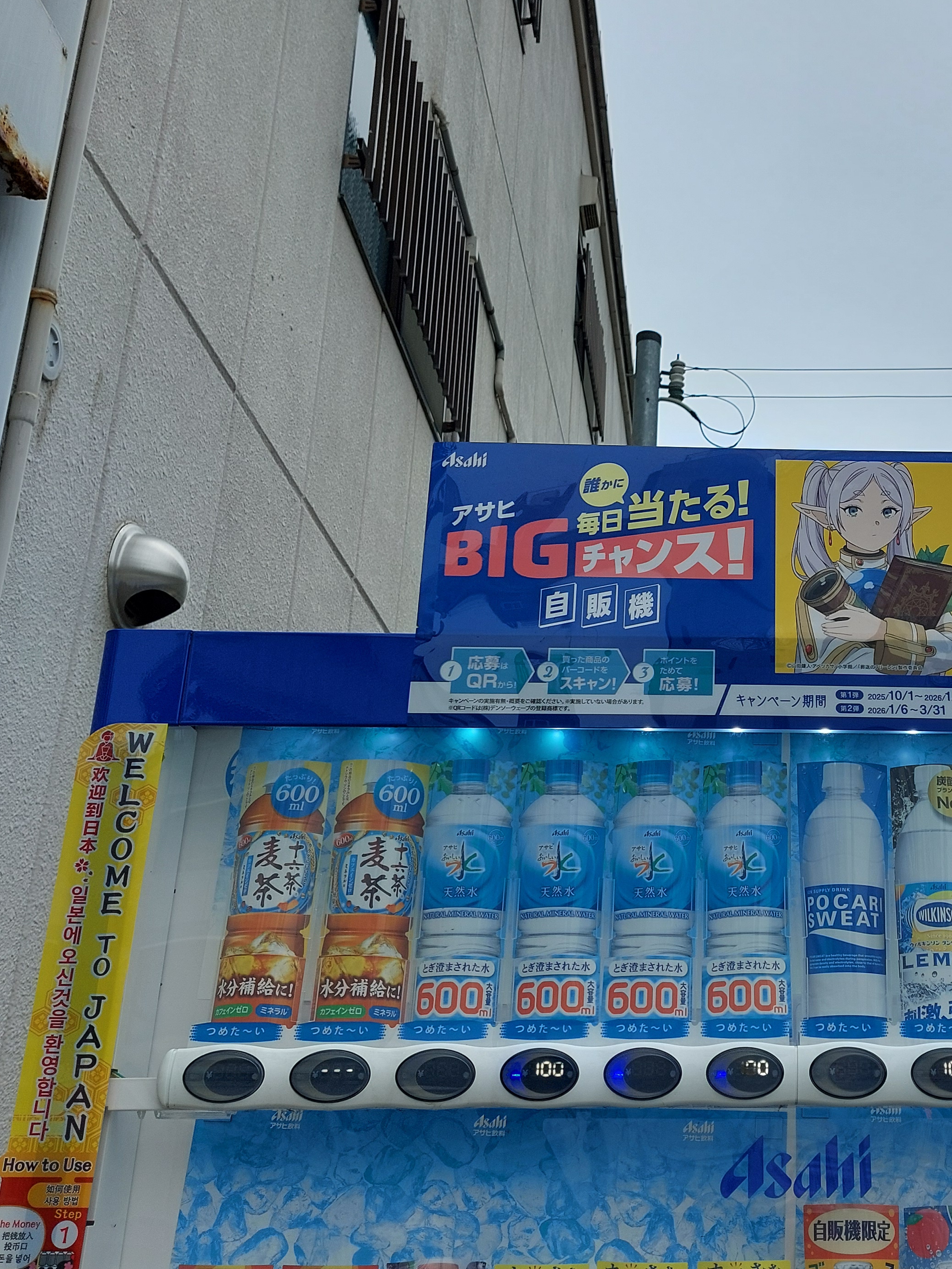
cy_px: 570
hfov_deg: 34.6
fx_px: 1467
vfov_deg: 46.7
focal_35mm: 40
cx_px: 787
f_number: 1.8
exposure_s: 1/794
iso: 25
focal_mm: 5.23
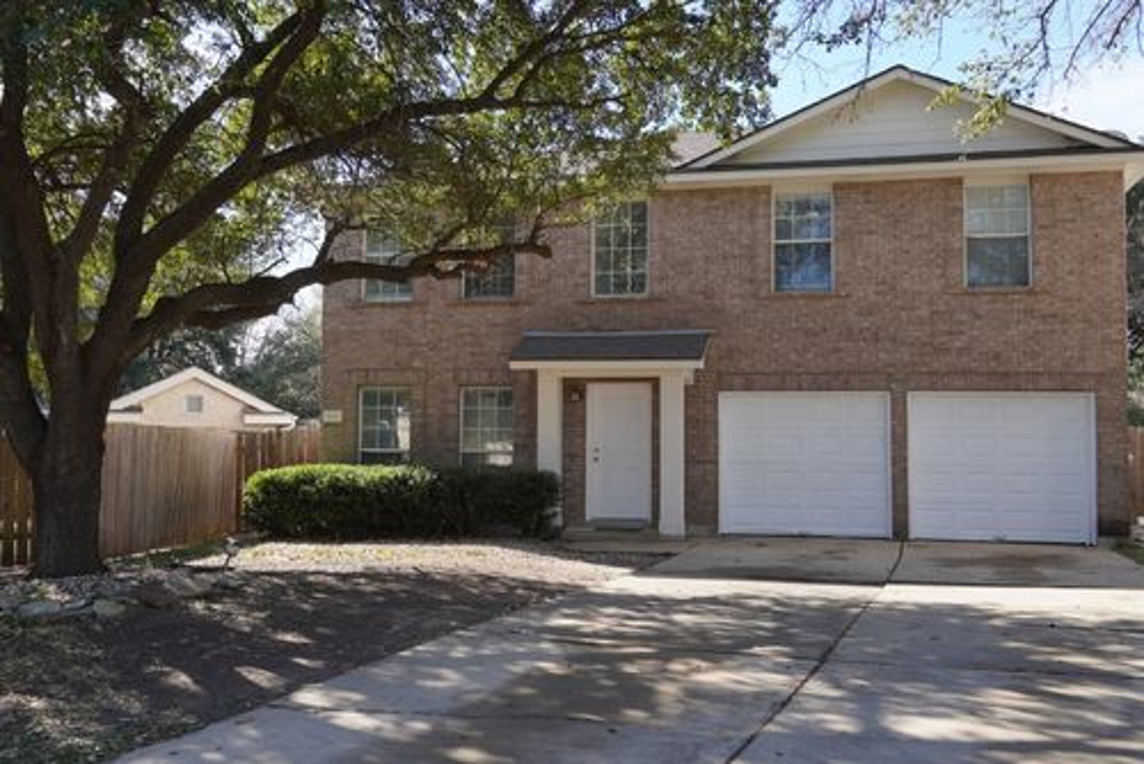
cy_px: 382
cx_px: 572
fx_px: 1145
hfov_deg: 53.1
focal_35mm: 36
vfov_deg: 36.9
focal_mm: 24
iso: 100
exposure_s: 1/100
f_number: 7.1
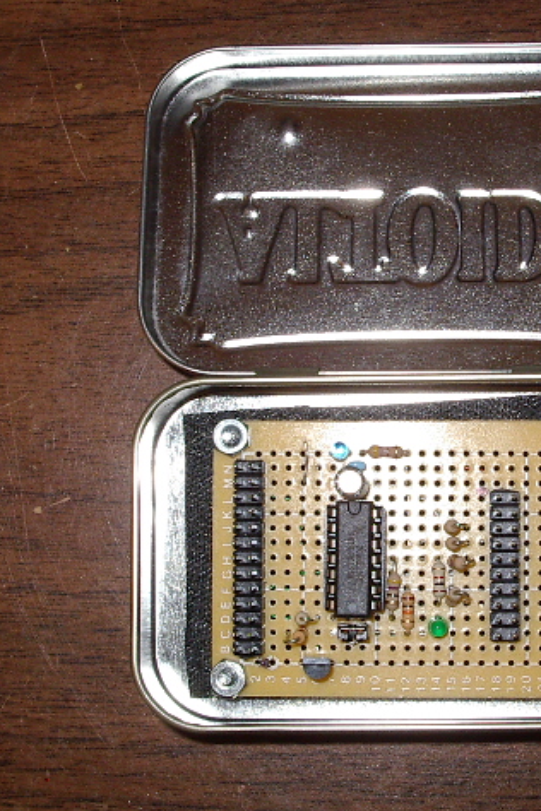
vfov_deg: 27.7
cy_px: 402
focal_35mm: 73
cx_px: 419
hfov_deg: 18.5
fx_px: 1645
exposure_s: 1/60
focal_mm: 7.8
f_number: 5.5
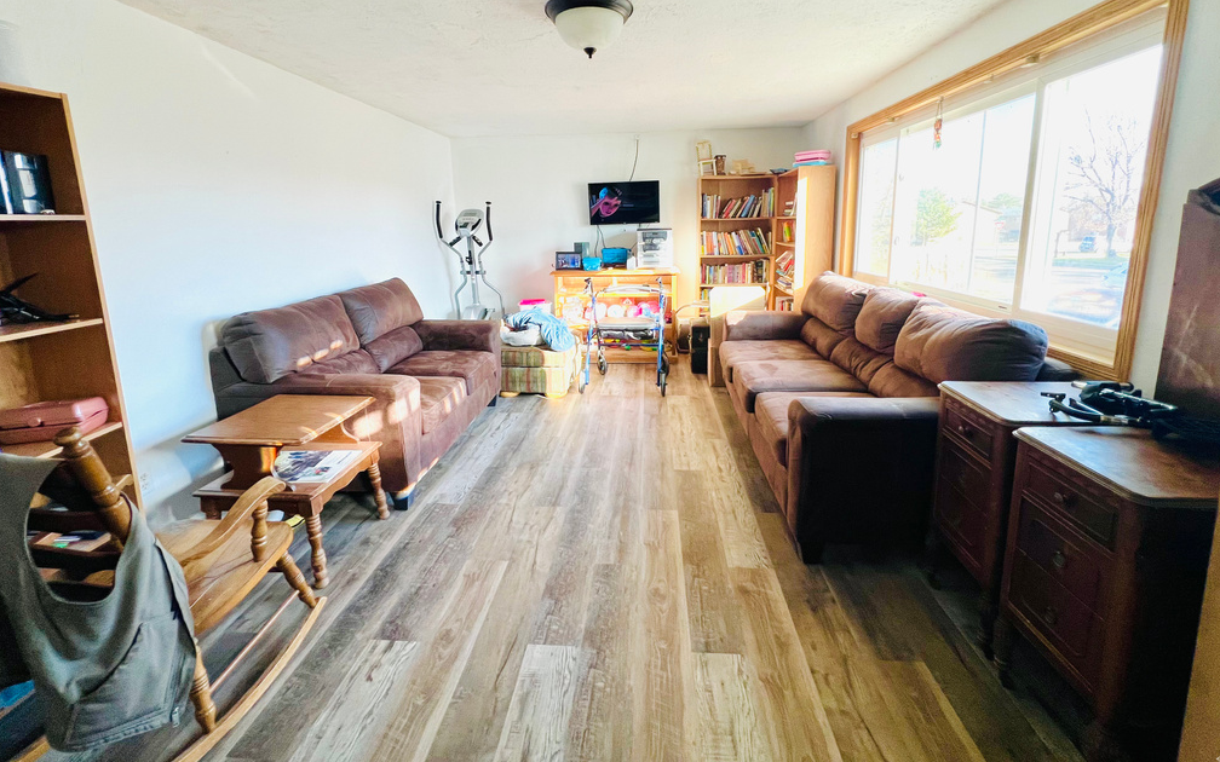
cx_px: 616
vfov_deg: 77.8
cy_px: 307
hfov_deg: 105.3
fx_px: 465
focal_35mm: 14
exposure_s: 1/99
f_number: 1.8
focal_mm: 1.57
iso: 125
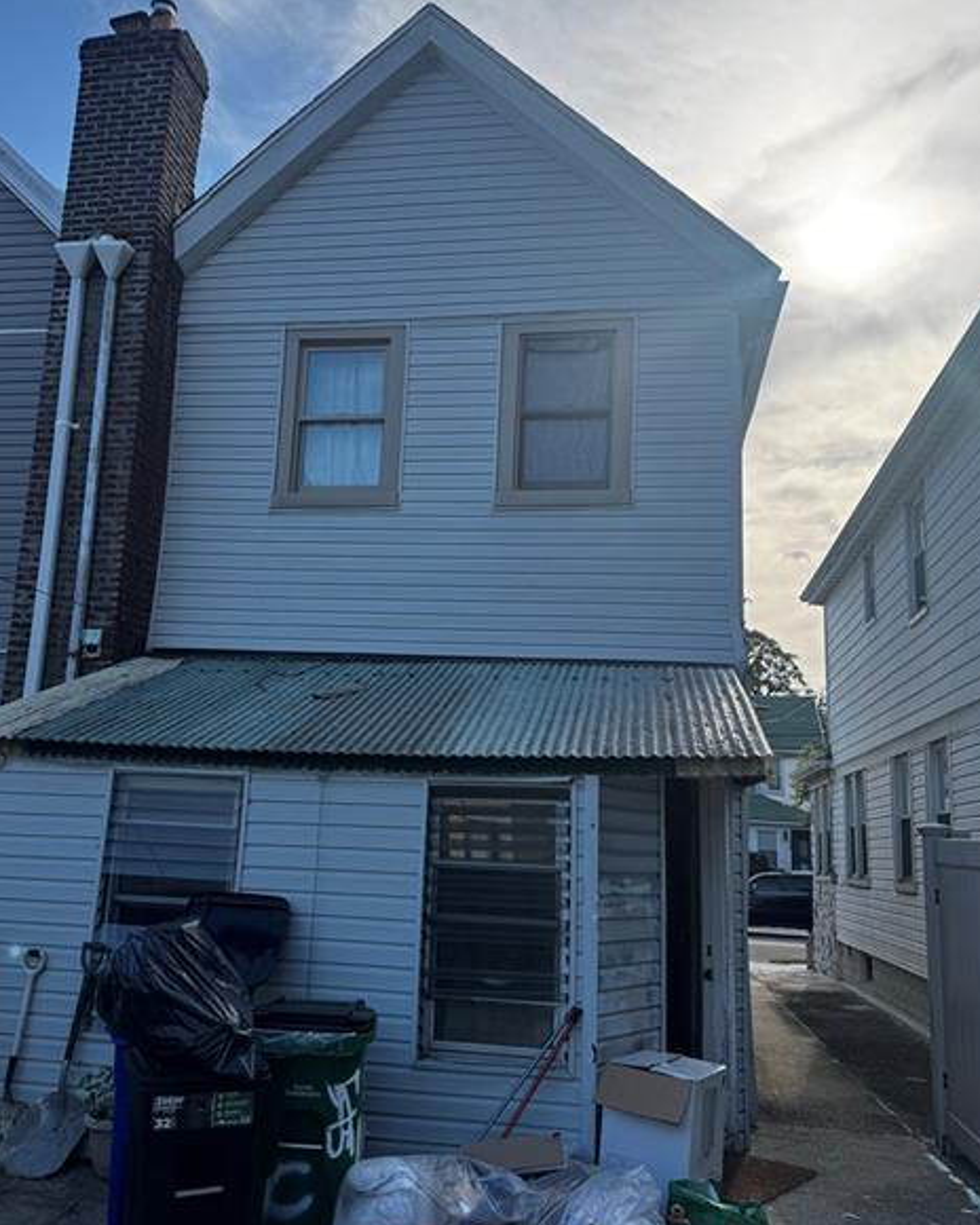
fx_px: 1124
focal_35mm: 31
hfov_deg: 47.0
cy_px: 604
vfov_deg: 57.2
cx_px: 437
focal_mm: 6.76
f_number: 1.78
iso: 80
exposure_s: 1/2105
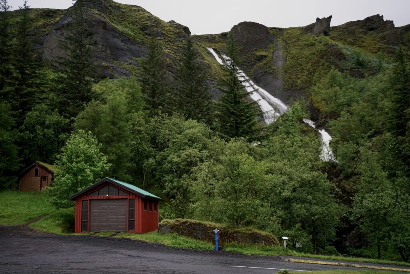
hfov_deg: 54.4
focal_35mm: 35
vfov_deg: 37.9
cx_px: 205
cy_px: 137
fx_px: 399
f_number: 2.5
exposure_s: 1/1600
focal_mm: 35
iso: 2000
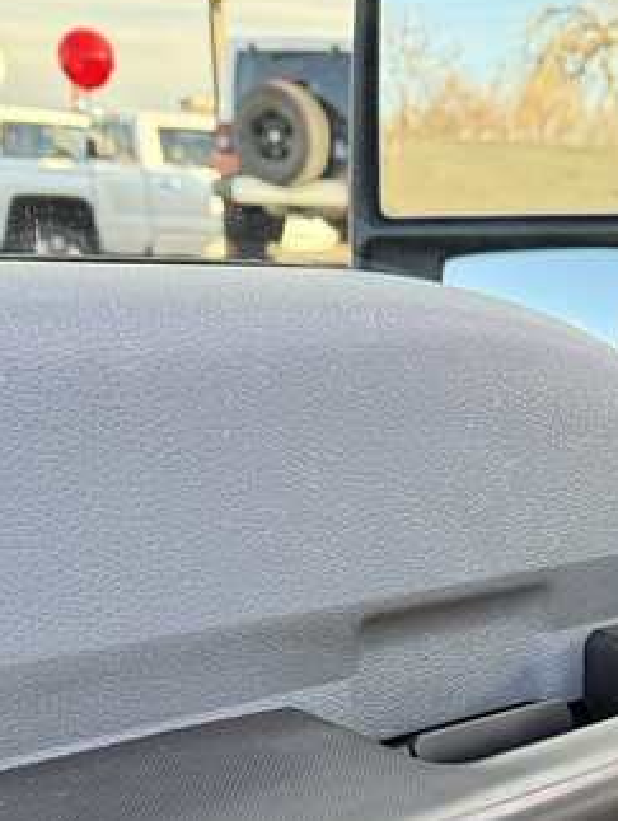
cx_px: 649
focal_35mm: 57
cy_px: 857
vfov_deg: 30.8
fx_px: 1354
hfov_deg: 24.3
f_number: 1.78
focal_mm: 6.76
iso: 160
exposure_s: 1/226
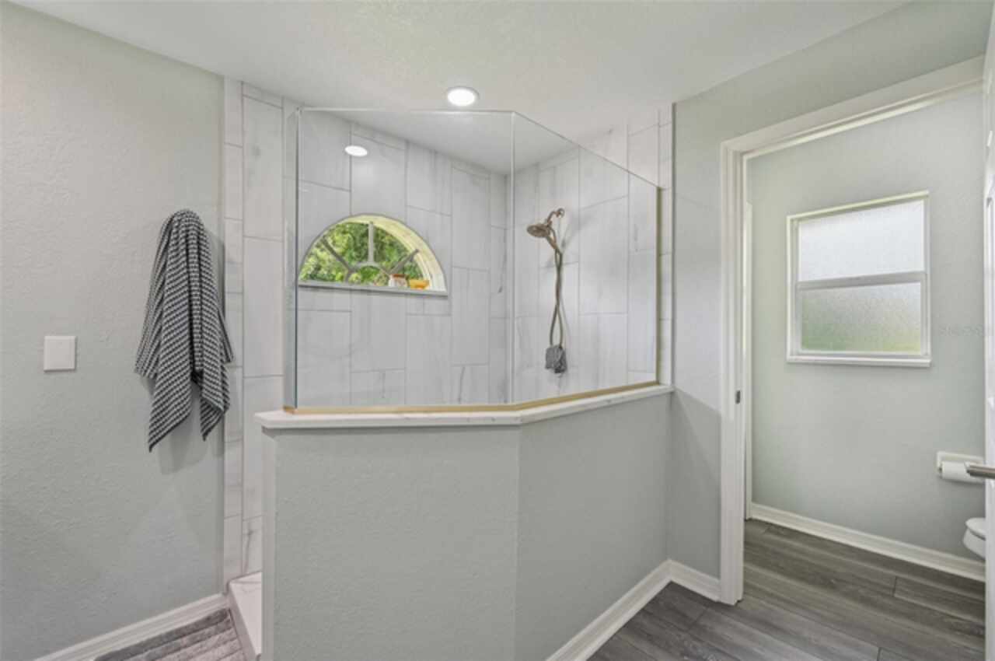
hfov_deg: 104.3
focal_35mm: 14
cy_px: 330
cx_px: 498
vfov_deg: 81.1
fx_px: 386
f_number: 8
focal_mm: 14
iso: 400
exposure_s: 1/60
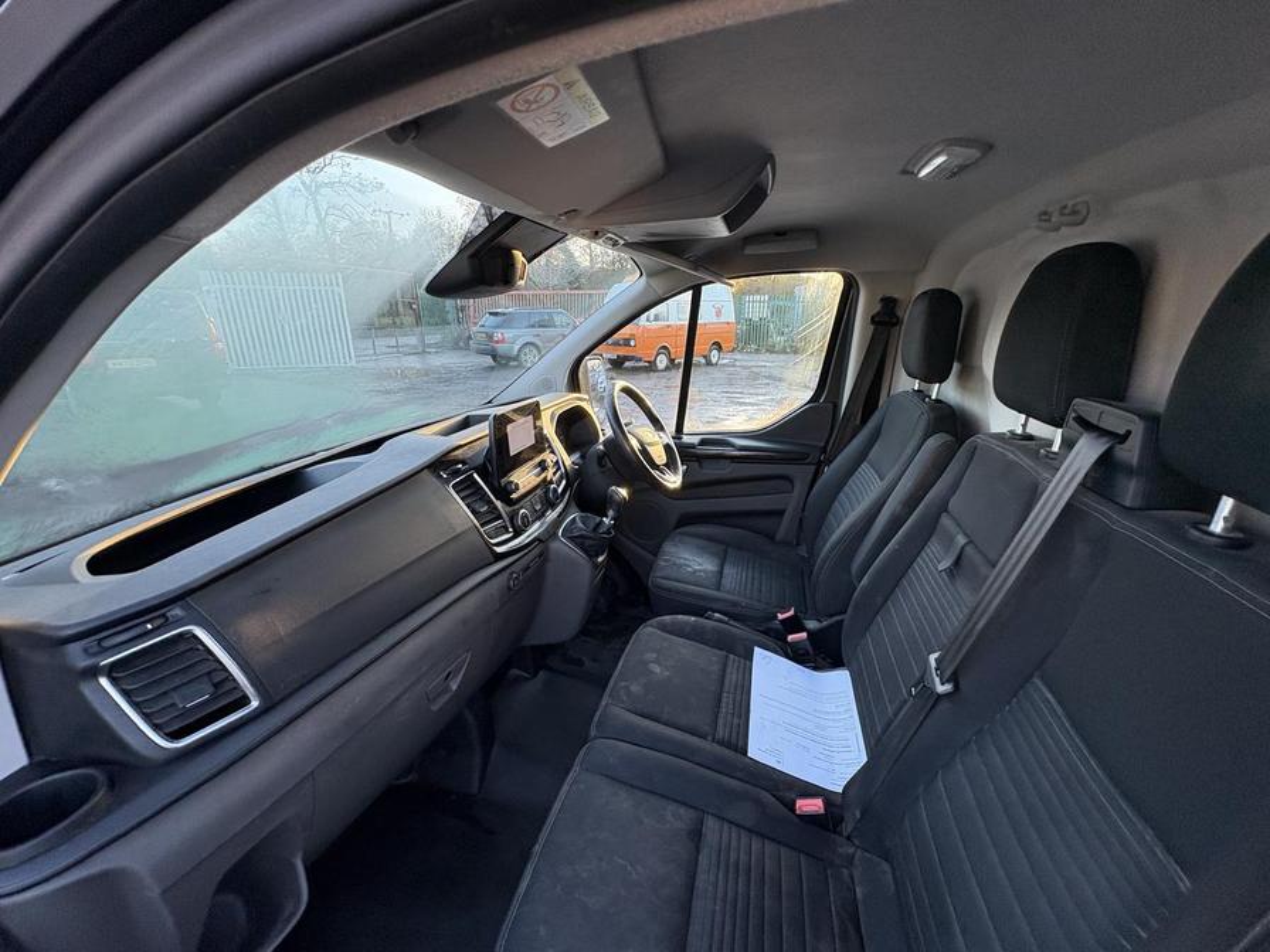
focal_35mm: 14
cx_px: 635
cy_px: 476
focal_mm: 2.22
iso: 200
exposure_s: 1/99
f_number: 2.2
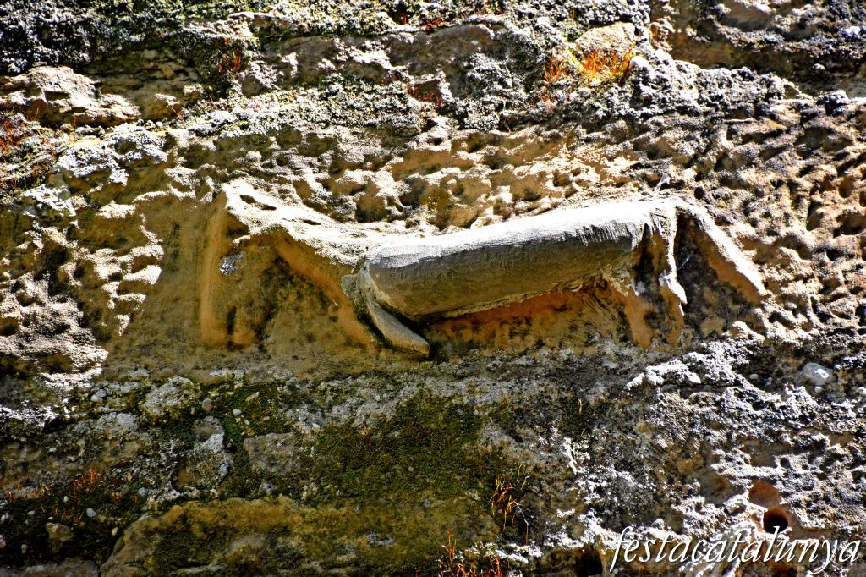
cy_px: 288
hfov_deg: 6.0
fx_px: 8296
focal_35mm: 345
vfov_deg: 4.0
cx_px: 433
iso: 1000
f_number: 7.1
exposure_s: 1/800
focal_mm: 230
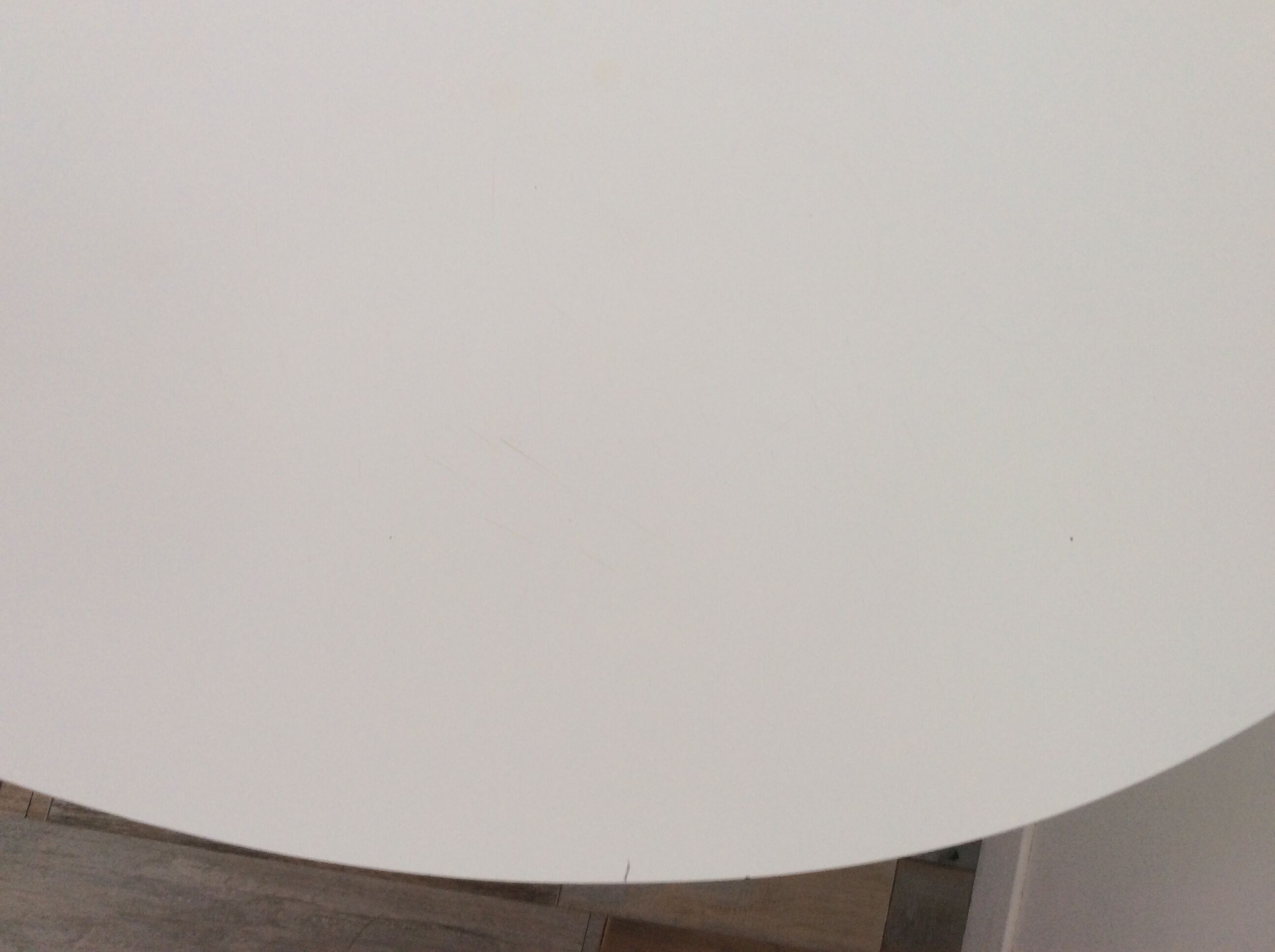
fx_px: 1177
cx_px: 638
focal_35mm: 32
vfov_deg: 44.1
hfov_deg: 56.9
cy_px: 476
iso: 40
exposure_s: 1/33
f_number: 2.4
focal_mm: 3.3
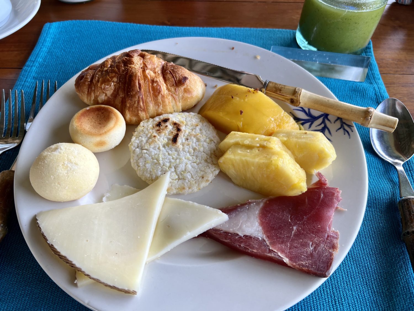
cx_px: 207
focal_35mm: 26
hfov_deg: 67.3
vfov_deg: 53.1
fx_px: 311
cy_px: 156
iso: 40
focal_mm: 5.7
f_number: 1.5
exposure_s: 1/157
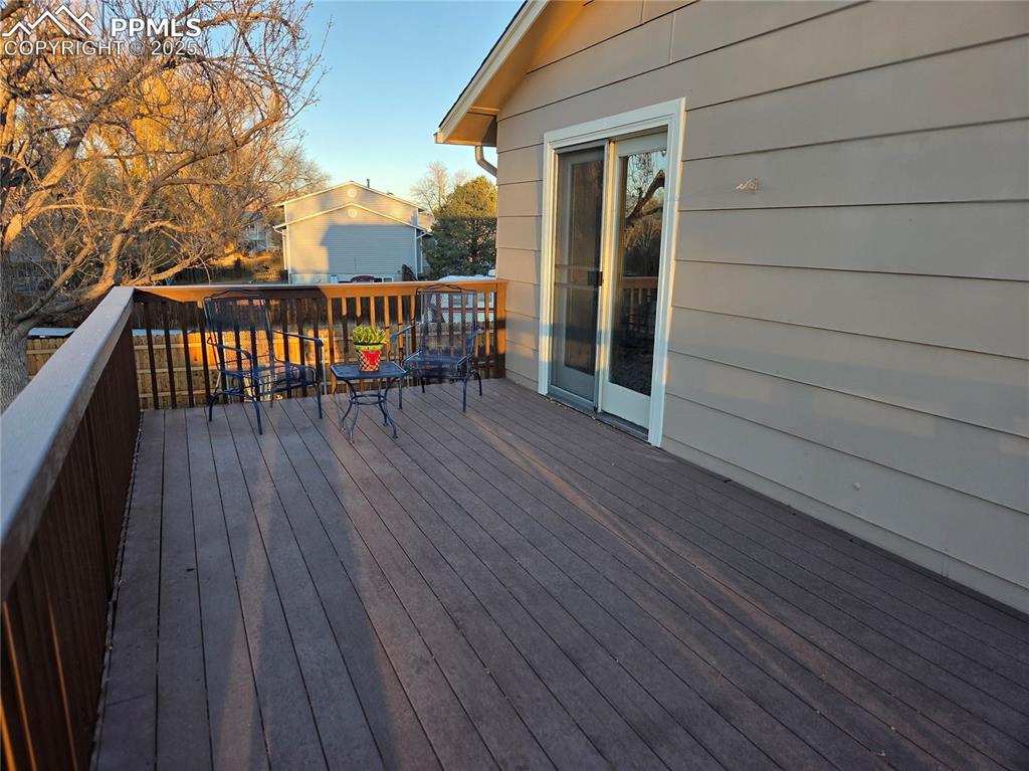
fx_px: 683
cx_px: 514
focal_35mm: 23
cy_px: 386
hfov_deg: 74.0
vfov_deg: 58.8
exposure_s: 1/734
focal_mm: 5.4
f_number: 1.8
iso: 80
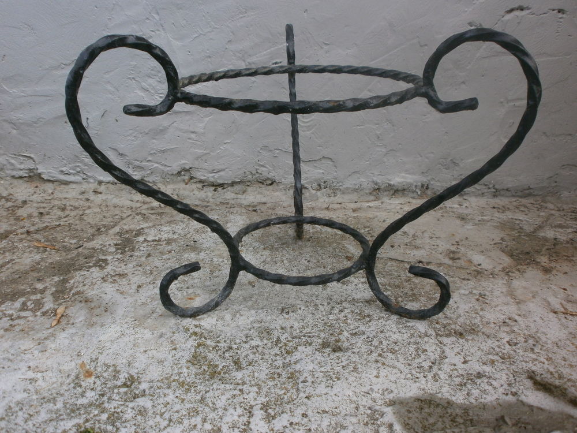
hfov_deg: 65.3
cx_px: 288
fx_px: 450
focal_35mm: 27
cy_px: 216
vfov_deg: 51.4
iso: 100
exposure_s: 1/400
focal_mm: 4.8
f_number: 2.9
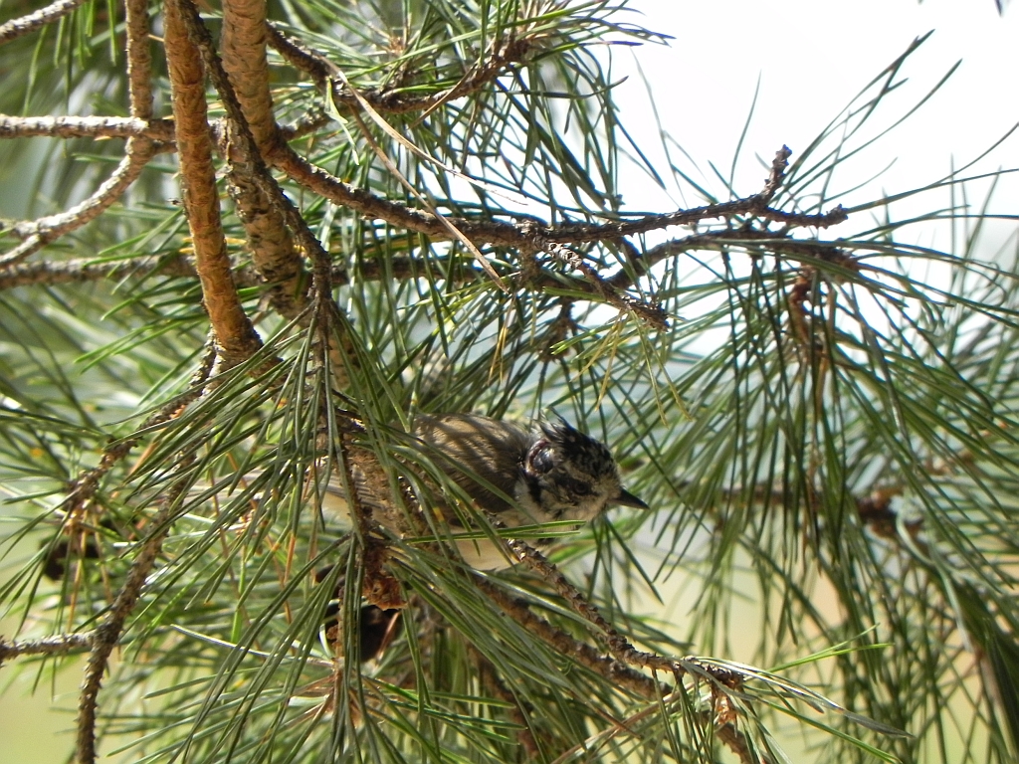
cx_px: 510
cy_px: 382
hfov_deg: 3.3
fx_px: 17810
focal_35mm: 605
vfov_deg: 2.5
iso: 160
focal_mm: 107.6
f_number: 5
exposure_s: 1/240
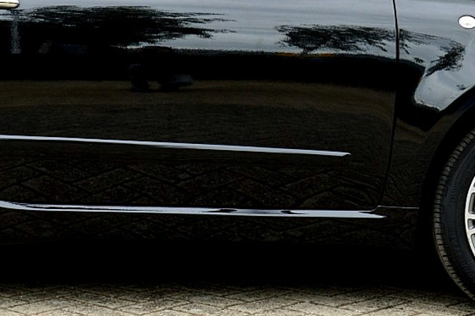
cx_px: 126
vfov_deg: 10.5
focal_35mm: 130
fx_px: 1715
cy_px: 5
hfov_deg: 15.7
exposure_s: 1/100
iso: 400
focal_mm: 30
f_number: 9
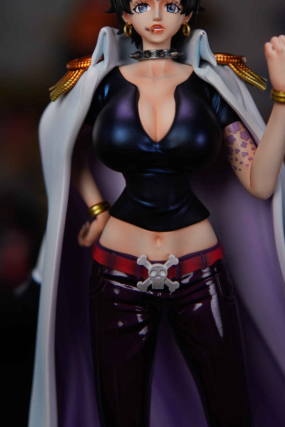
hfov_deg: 20.9
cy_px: 120
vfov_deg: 30.6
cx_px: 163
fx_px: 772
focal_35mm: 65
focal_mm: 30
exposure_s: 1/80
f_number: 2.8
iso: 160
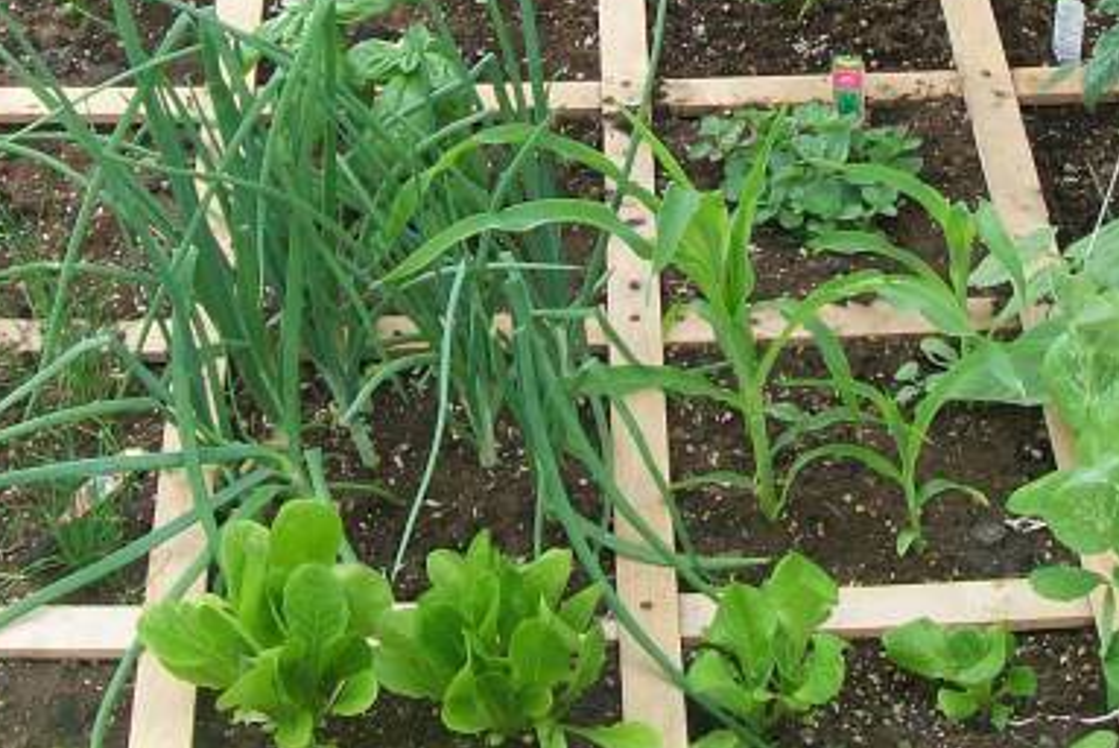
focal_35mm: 100
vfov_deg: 13.5
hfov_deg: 20.3
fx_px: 3111
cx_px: 757
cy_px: 3
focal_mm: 6
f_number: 2.7
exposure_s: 1/125
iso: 64
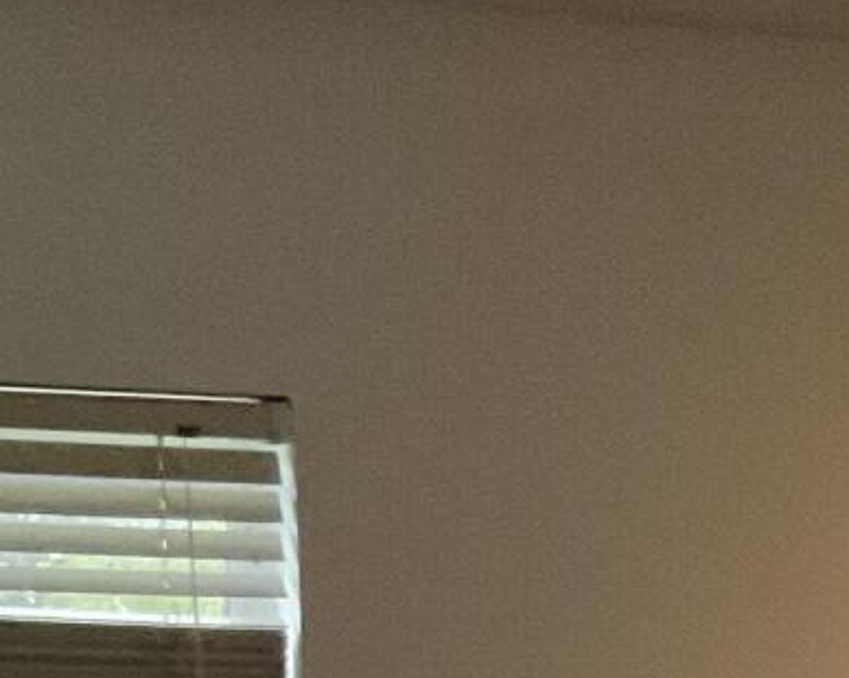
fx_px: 3667
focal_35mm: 146
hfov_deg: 13.1
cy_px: 1848
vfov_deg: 9.1
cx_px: 801
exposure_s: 1/60
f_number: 1.8
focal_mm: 3
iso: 200
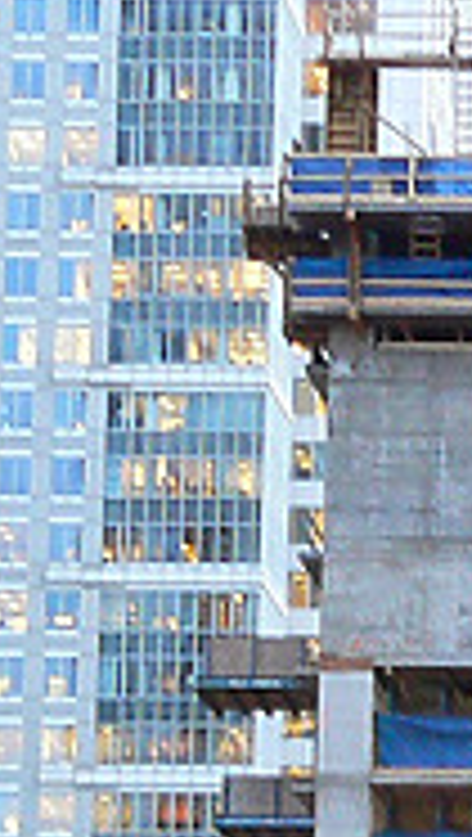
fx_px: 5503
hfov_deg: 4.7
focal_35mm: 248
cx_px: 1263
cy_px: 1330
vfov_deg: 8.5
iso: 200
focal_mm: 7.8
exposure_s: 1/10
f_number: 2.8
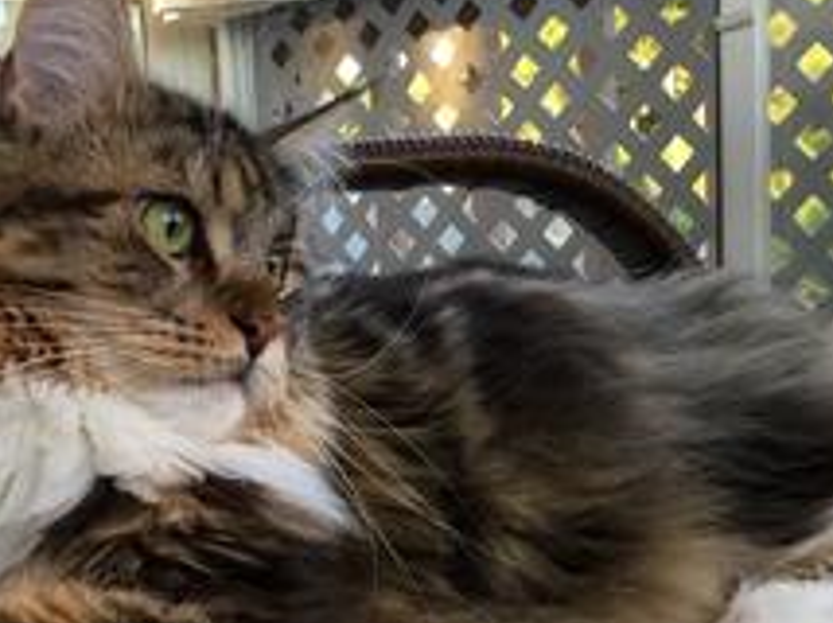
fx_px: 1394
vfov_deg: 24.9
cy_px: 459
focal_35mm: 58
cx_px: 148
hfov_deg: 32.2
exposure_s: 1/30
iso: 40
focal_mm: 3.3
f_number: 2.4
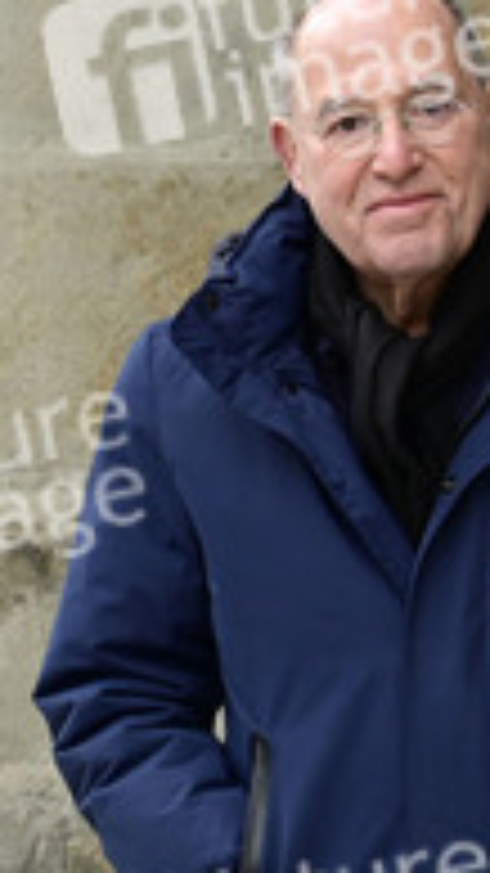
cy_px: 274
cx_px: 405
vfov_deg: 25.2
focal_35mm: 84
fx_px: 1942
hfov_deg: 14.3
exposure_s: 1/200
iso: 640
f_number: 6.3
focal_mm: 39
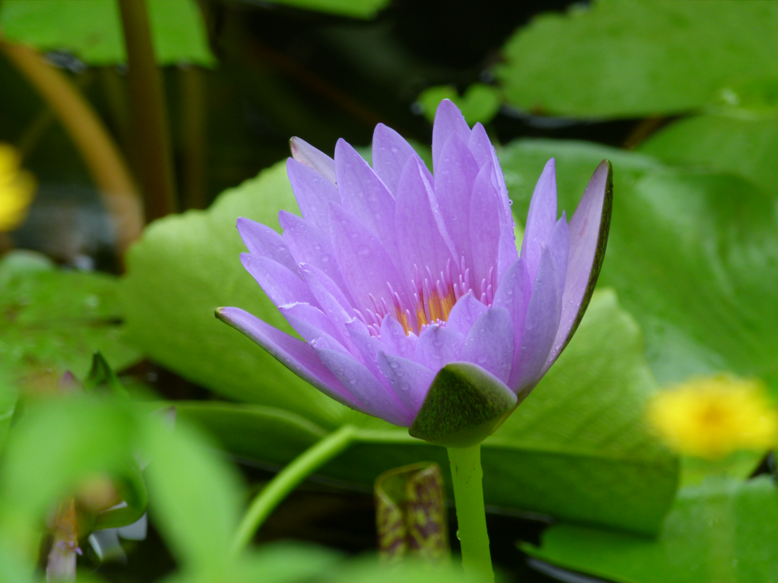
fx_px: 13485
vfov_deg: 2.5
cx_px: 389
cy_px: 292
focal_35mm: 600
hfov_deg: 3.3
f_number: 5.2
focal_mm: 108
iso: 100
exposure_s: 1/6
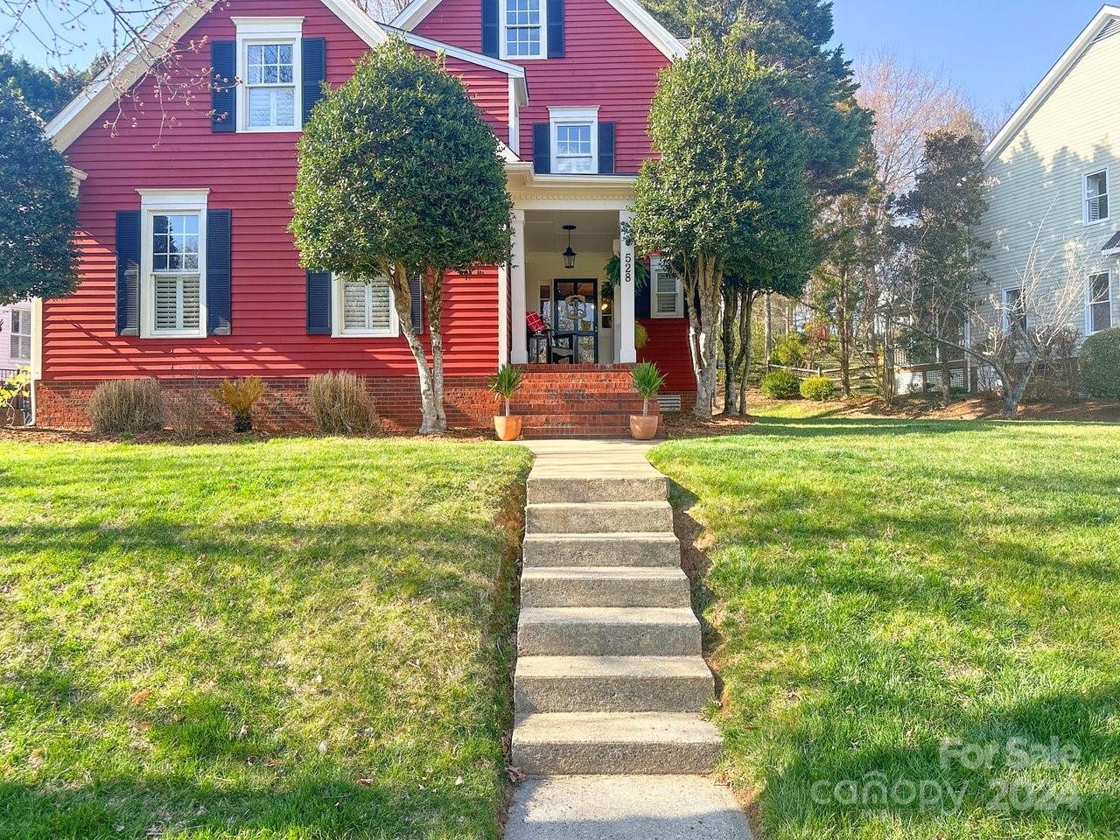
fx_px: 777
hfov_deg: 71.6
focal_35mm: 24
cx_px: 560
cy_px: 420
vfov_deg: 56.8
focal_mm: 6.86
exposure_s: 1/850
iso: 80
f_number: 1.78
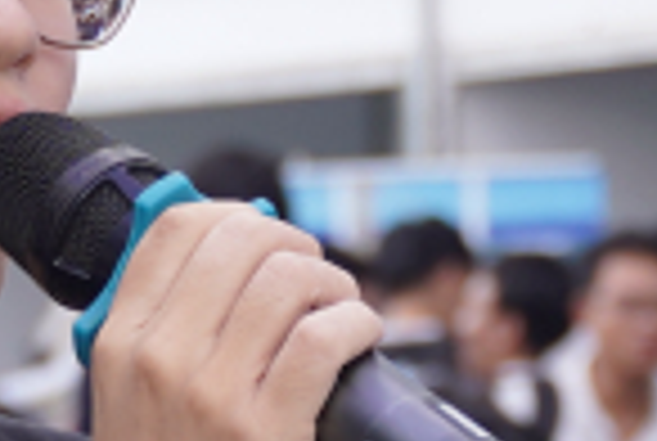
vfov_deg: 4.4
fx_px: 5760
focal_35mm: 315
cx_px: 50
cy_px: 529
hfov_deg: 6.5
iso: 200
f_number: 2.8
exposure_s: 1/400
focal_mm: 30
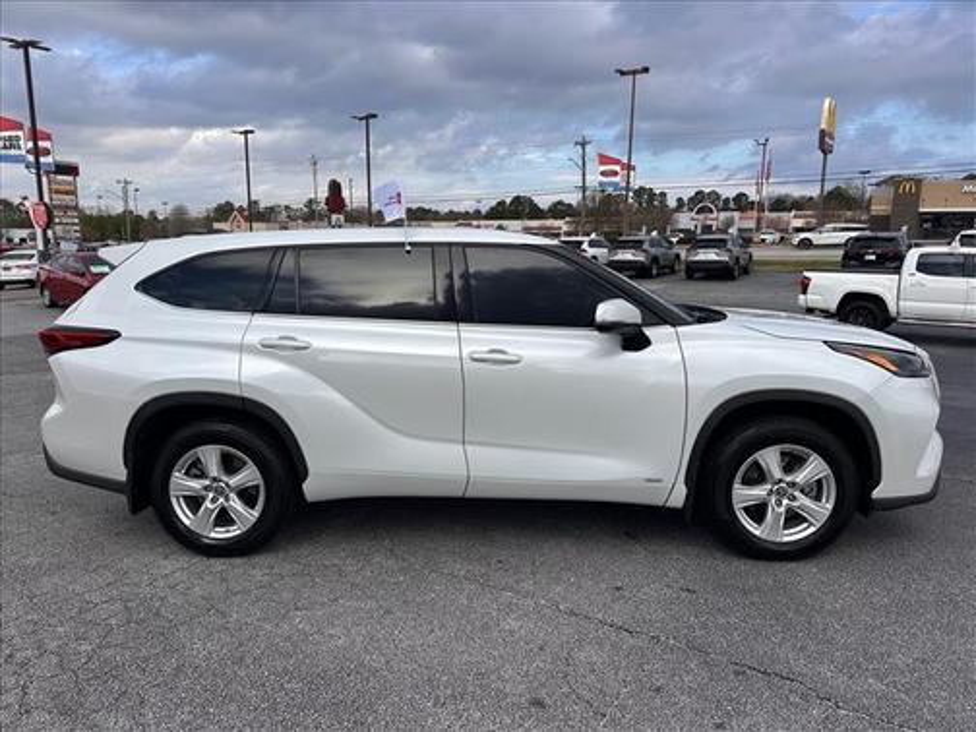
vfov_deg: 56.8
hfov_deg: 71.6
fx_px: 677
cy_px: 366
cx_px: 488
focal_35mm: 24
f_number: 1.78
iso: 80
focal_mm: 6.86
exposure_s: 1/3155
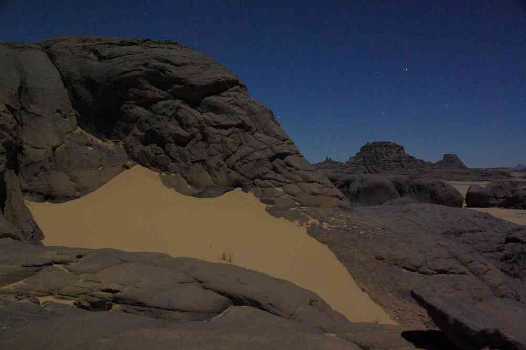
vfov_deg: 33.1
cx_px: 263
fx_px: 589
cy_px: 175
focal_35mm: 40
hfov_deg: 48.1
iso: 1600
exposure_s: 47.3
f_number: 9.5
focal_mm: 26.9
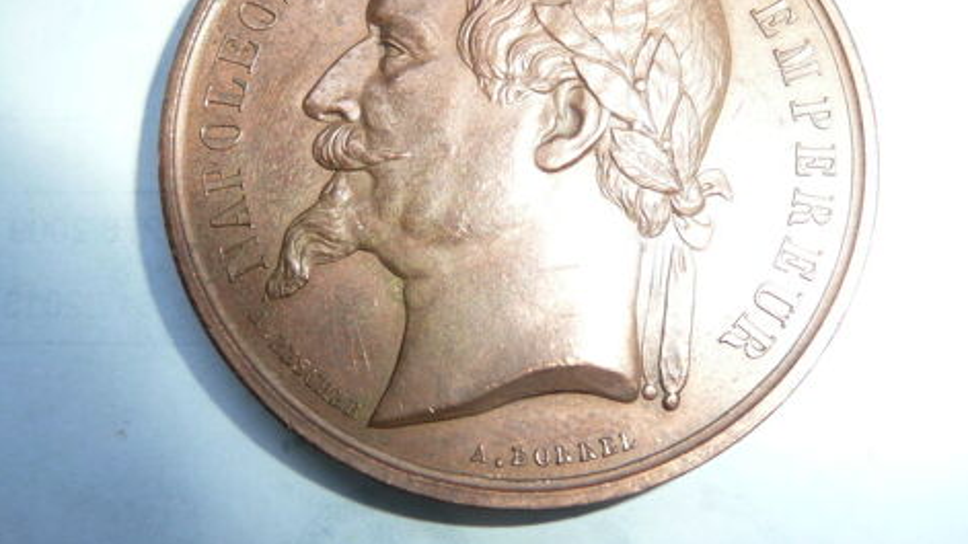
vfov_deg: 29.5
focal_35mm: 40
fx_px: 1027
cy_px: 183
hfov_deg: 50.5
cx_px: 489
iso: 100
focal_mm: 4.9
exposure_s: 1/30
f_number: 3.4
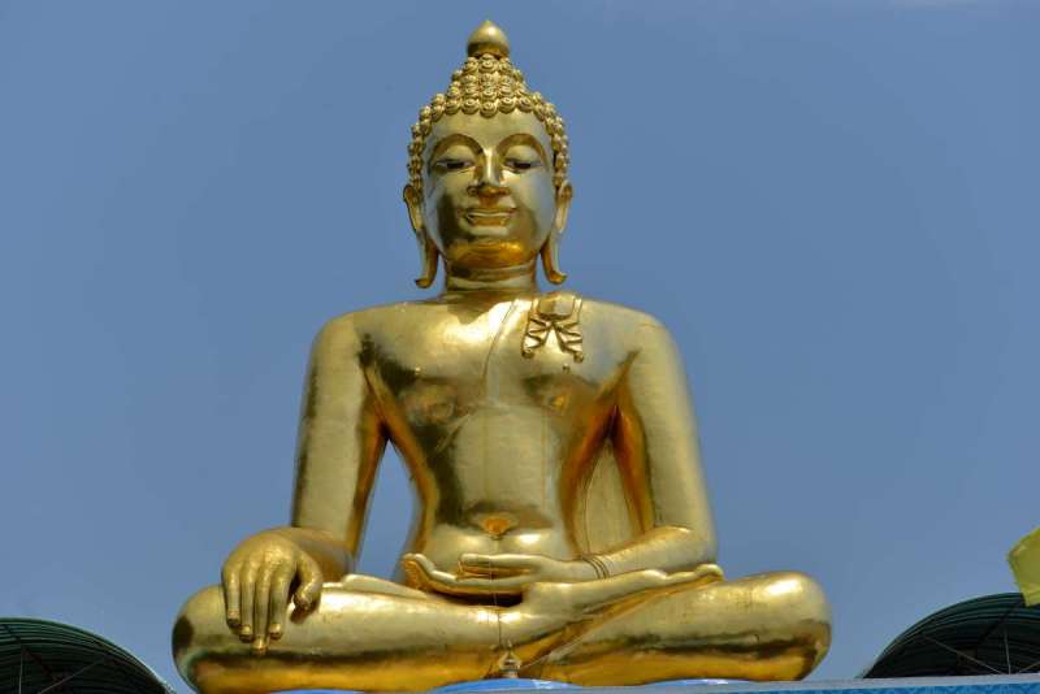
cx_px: 520
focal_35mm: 70
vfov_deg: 19.5
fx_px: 2023
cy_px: 347
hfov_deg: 28.8
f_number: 8
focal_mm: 70
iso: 100
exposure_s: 1/250
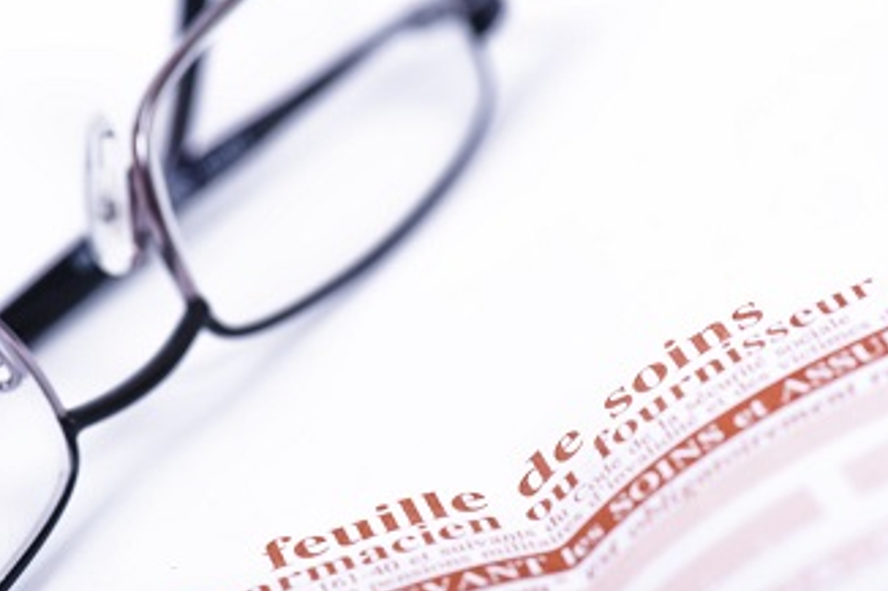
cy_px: 350
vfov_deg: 10.0
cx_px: 345
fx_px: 3377
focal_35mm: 137
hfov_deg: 15.0
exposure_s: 1/320
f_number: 14
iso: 100
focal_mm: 105
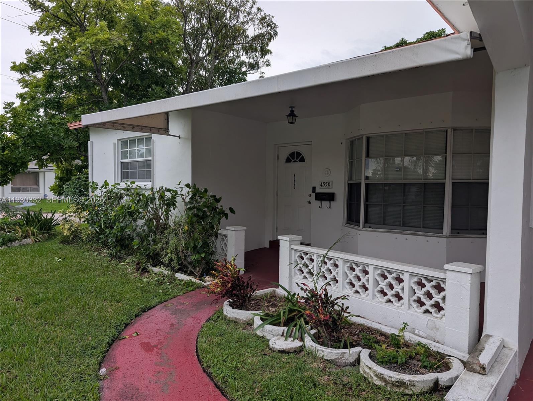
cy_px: 200
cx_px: 266
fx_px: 370
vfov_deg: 56.9
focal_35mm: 24
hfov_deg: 71.5
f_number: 1.68
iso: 21
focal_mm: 6.9
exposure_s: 1/120
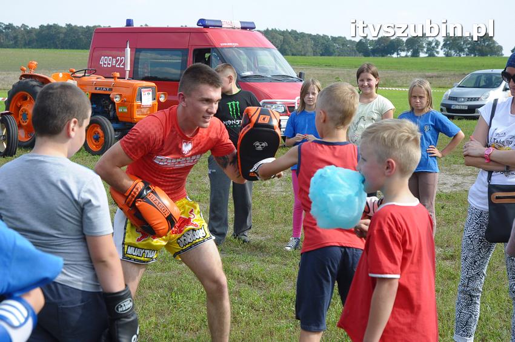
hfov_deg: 26.0
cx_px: 258
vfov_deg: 17.5
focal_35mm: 78
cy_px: 171
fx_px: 1115
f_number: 8
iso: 400
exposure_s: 1/400
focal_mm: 52
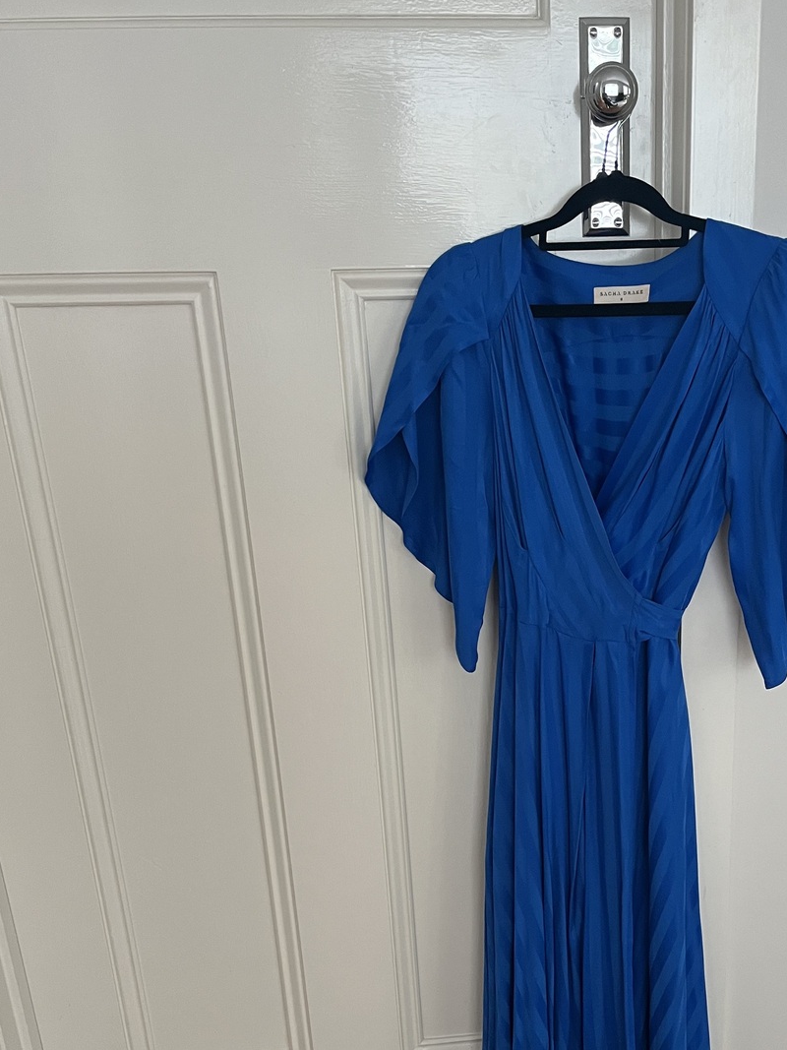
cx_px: 583
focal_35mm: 39
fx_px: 1182
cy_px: 689
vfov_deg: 47.2
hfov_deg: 36.0
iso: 250
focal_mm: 5.1
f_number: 1.6
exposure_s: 1/60
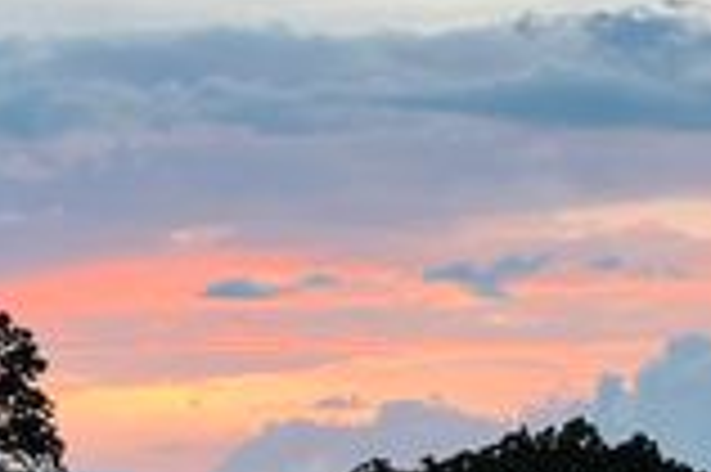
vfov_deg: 6.2
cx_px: 529
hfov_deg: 9.4
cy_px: 551
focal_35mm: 219
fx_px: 4321
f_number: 2.8
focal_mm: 9
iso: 250
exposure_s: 1/60
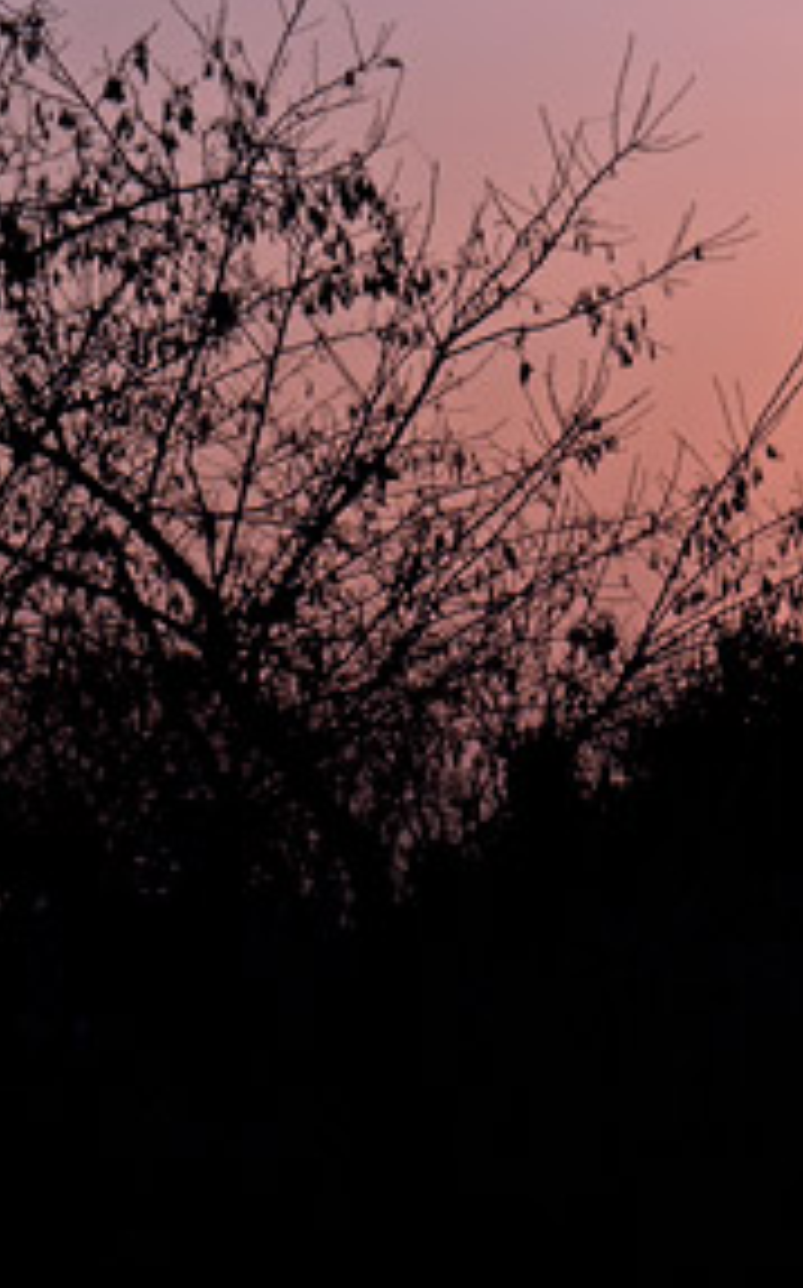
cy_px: 1533
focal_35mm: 255
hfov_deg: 4.7
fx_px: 8942
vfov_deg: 8.2
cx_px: 3221
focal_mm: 35
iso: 100
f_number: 14
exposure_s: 1/20
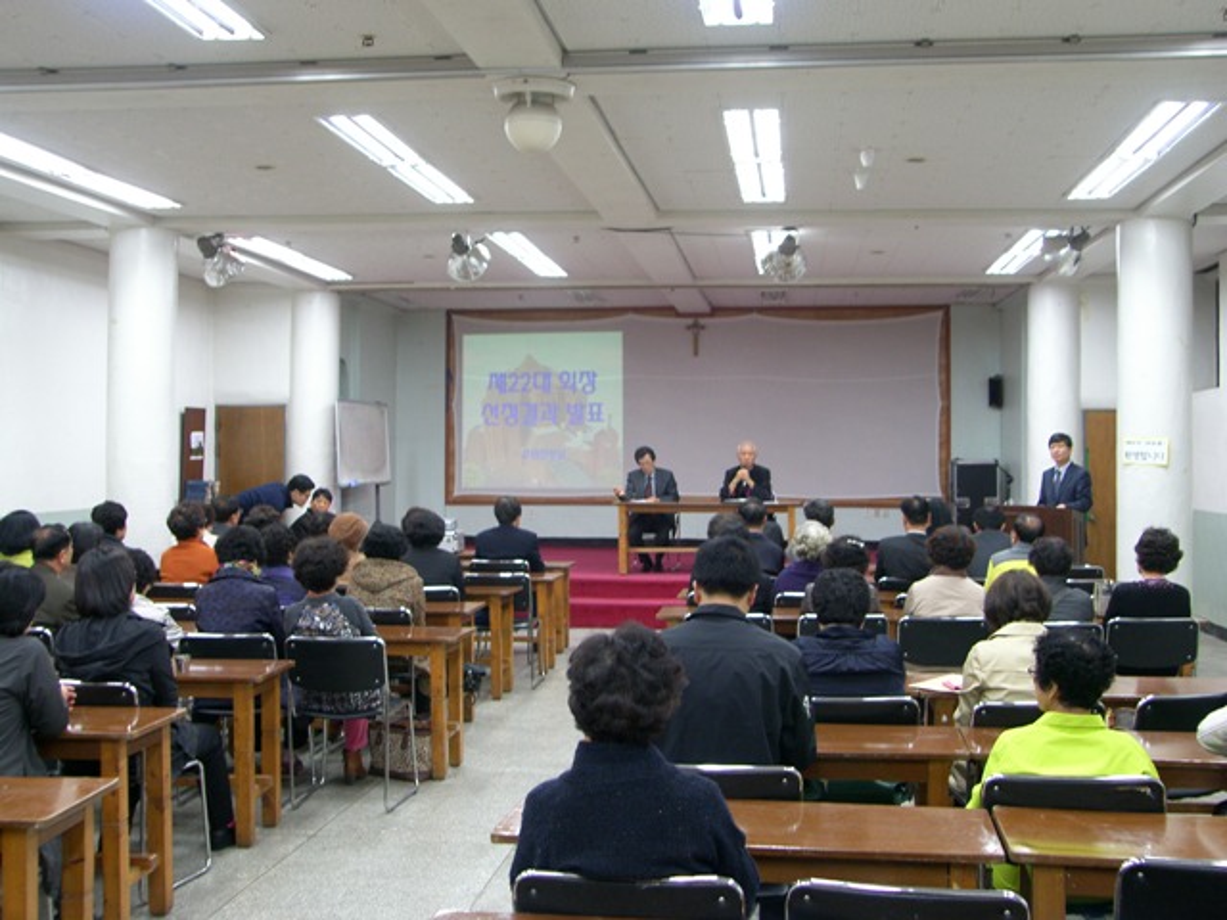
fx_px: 1241
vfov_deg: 40.7
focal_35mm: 35
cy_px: 460
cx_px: 614
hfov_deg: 52.6
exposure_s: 1/25
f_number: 2.5
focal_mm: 9
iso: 100
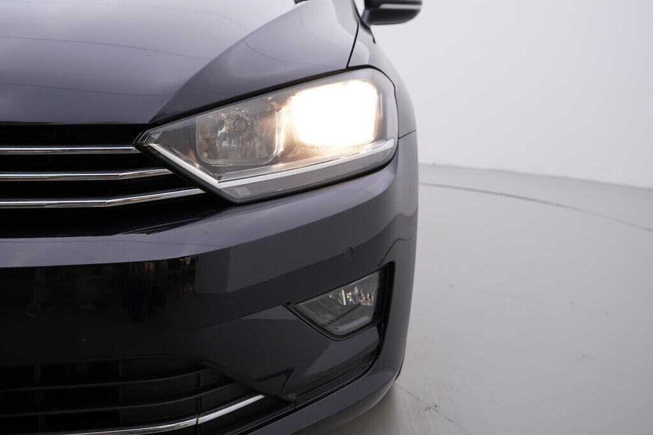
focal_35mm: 36
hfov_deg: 53.1
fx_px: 653
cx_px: 326
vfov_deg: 36.9
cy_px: 218
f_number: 4
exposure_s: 1/80
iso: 125
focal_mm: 24
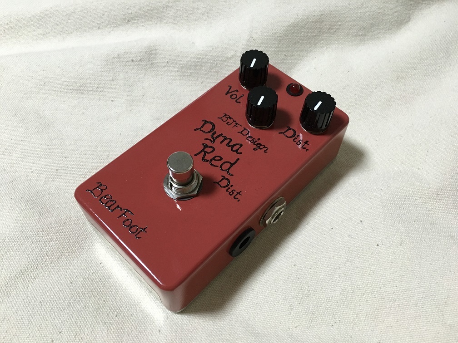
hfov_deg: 61.7
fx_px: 384
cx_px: 229
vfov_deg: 48.2
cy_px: 172
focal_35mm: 29
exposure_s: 1/33
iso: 160
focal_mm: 4.15
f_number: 2.2
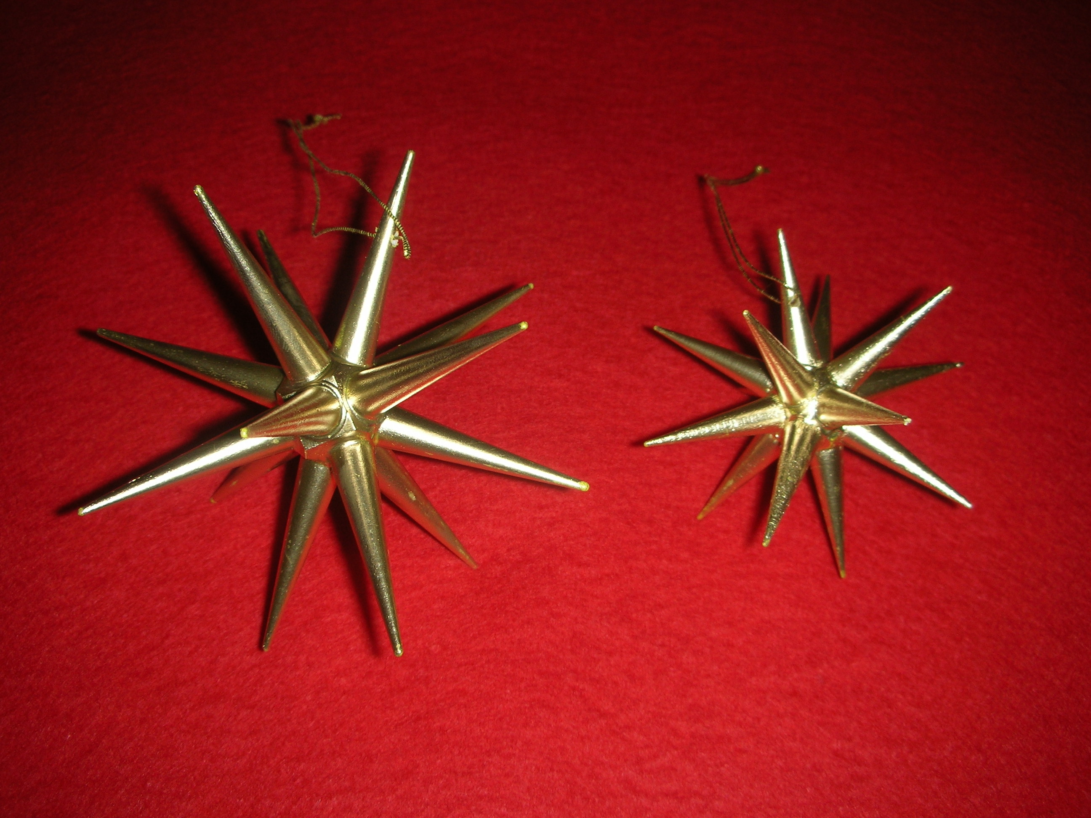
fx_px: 1103
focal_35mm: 35
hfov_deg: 52.6
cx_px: 546
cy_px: 409
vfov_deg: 40.7
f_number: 8.5
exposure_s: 1/60.1
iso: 50
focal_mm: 5.8
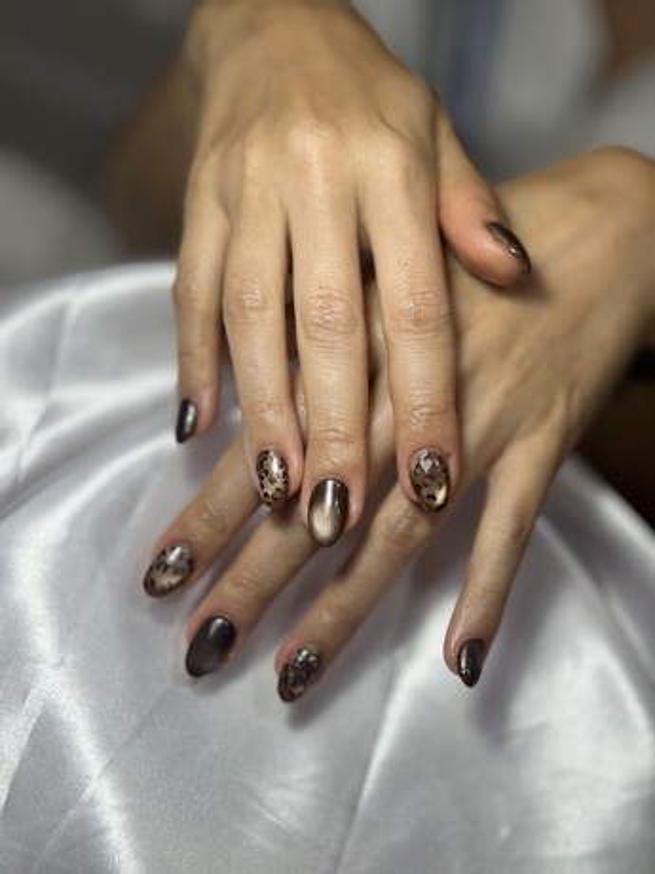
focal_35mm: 48
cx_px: 328
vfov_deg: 39.7
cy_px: 437
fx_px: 1211
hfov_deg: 30.3
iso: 80
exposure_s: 1/612
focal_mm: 6.86
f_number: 1.78
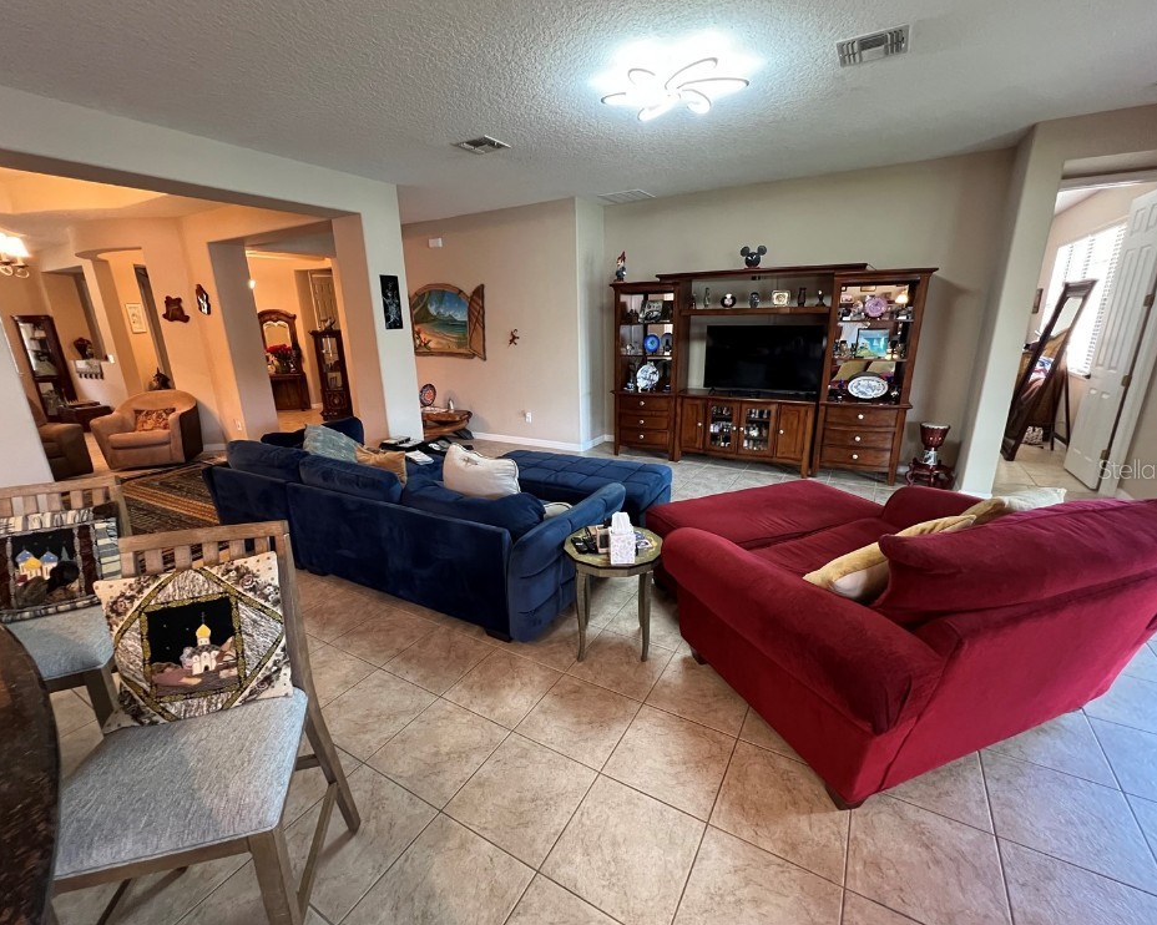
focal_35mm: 14
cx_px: 577
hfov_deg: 100.7
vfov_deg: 88.0
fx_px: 479
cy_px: 469
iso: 800
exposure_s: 1/60
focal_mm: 1.57
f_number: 1.8
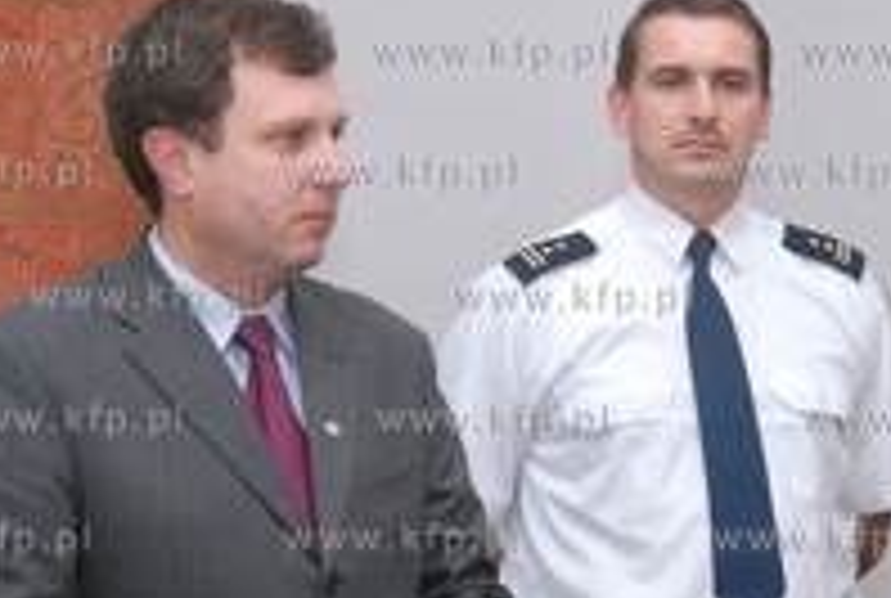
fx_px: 2406
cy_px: 360
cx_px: 734
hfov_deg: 20.7
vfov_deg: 14.2
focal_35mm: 97
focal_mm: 32
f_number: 5.6
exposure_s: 1/60
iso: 1000
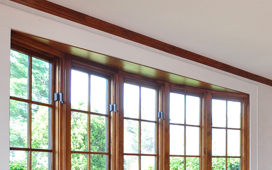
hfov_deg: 37.8
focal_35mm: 42
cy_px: 165
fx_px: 311
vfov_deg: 28.9
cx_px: 311
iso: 400
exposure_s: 1/80
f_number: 5
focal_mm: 10
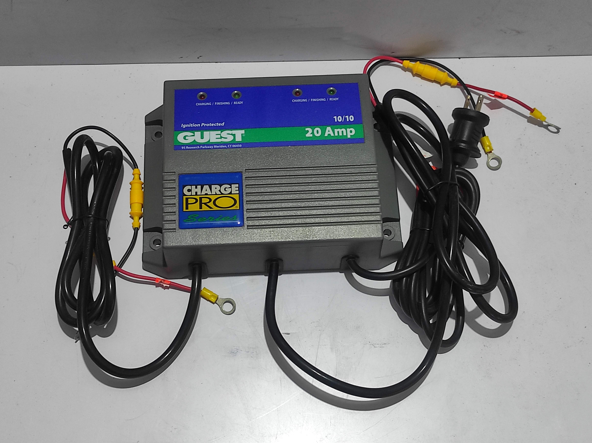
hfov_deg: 69.4
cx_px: 296
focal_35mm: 25
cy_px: 222
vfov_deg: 54.8
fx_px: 427
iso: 492
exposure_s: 1/33
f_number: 1.89
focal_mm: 5.43
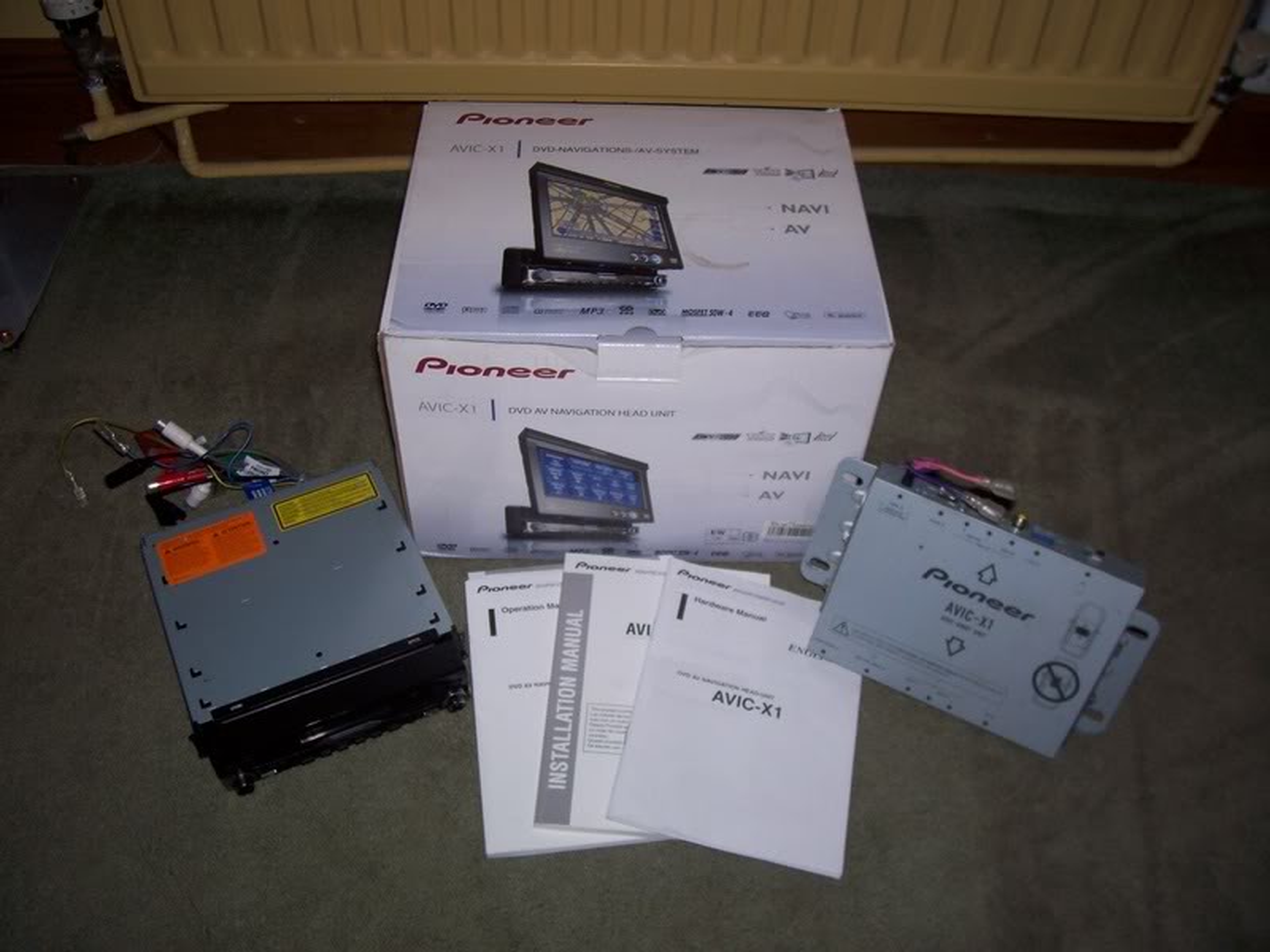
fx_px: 1247
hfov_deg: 54.0
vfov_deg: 41.8
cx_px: 635
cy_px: 476
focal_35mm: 34
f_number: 2.7
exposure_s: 1/64
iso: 80
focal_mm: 5.6
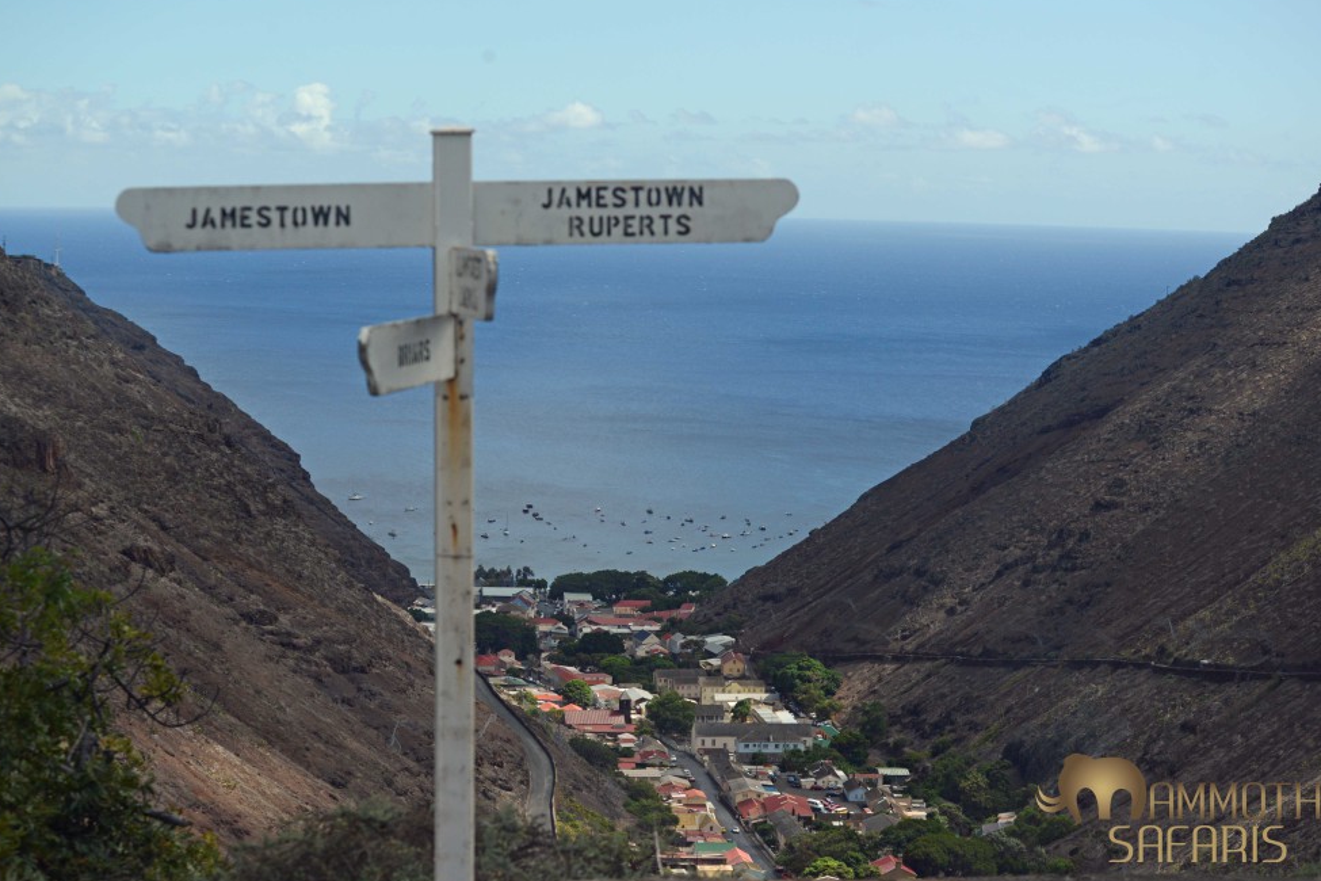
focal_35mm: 84
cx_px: 652
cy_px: 443
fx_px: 3082
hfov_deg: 24.2
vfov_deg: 16.3
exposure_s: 1/2000
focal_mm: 80
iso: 500
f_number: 8
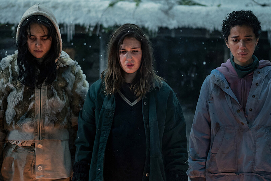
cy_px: 90
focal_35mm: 52
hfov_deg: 38.2
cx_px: 136
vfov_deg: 26.0
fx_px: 391
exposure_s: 1/250
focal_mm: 35
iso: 4000
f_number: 1.8
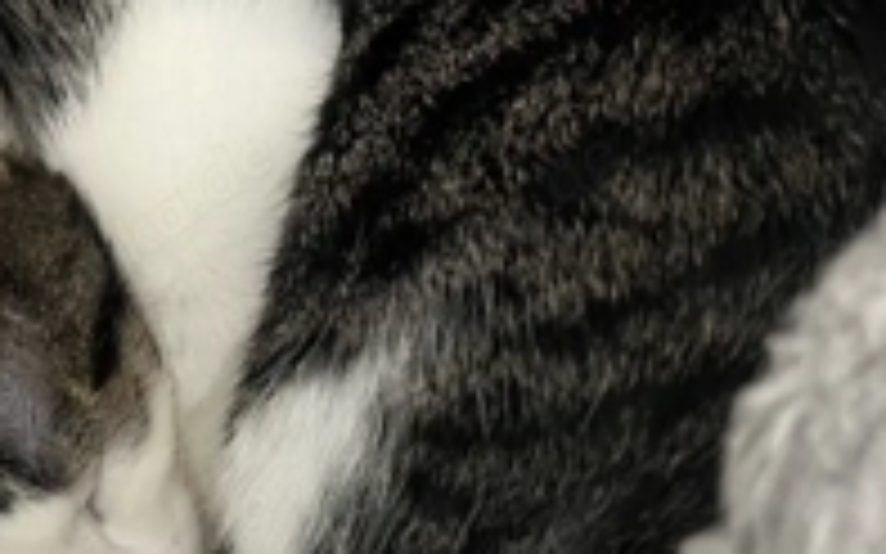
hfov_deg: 35.6
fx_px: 1352
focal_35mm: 56
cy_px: 284
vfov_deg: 23.1
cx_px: 238
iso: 500
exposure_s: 1/30
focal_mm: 5.7
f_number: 1.5
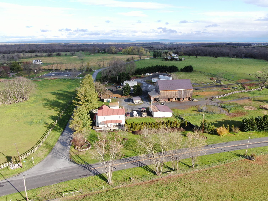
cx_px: 134
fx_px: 194
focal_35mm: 25
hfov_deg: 69.4
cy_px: 100
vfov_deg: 54.9
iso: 100
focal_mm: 4.48
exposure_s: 1/400
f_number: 2.8
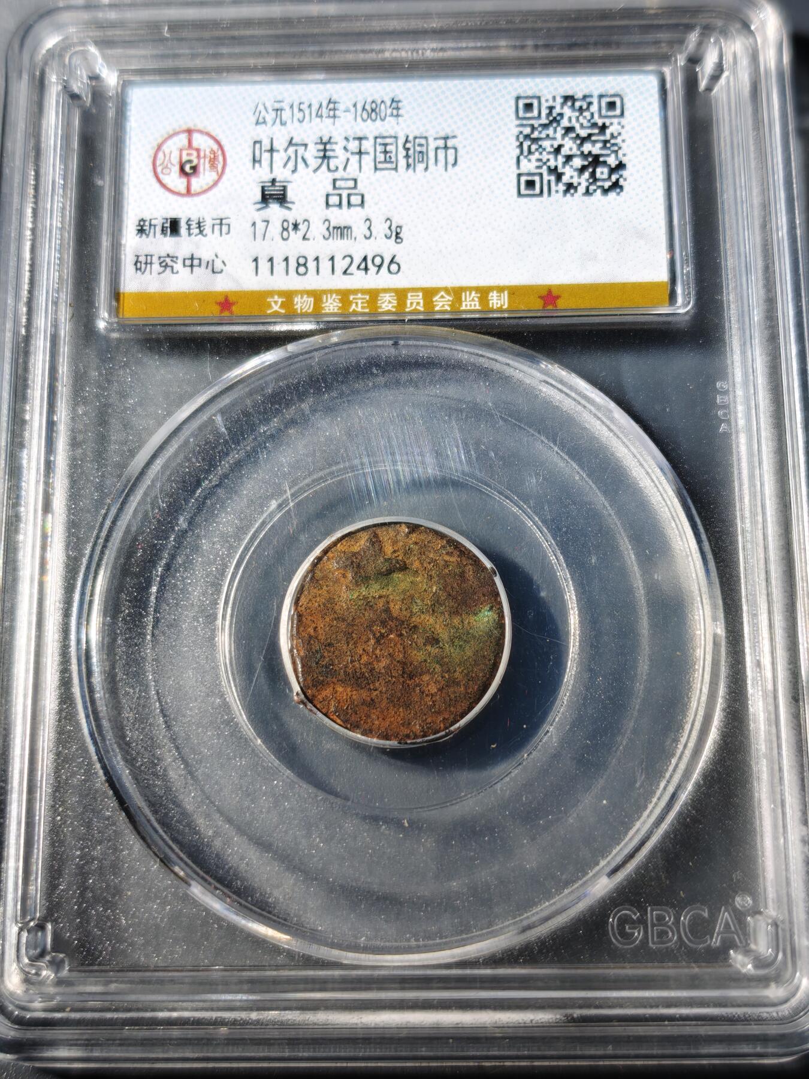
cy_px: 540
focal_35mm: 50
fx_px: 1558
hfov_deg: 29.1
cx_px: 404
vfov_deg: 38.2
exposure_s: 1/100
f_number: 1.63
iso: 64
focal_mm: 5.85
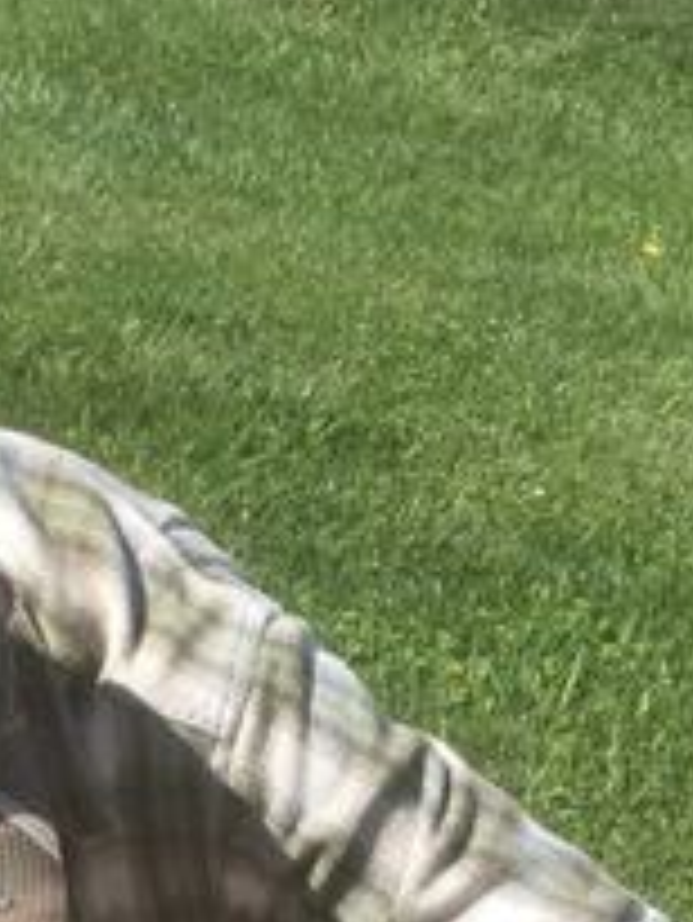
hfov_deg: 14.4
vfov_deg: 17.9
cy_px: 1354
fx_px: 2640
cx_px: -173
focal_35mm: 99
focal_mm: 4.15
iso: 32
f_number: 2.2
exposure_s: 1/1464
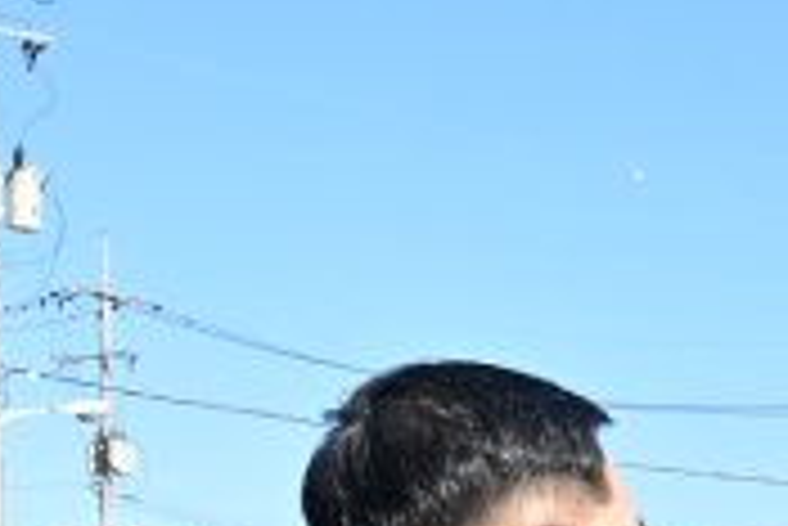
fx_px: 3198
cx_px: 1153
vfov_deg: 8.9
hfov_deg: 13.3
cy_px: 1036
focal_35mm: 146
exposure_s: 1/320
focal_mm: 32
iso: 250
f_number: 9
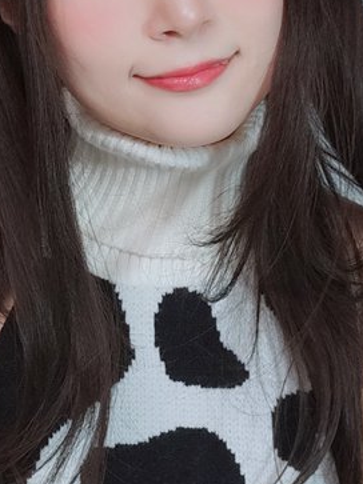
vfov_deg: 20.8
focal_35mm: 94
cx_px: 91
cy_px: 337
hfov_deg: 15.6
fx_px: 1315
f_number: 1.8
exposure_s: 1/50
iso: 80
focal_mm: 4.36
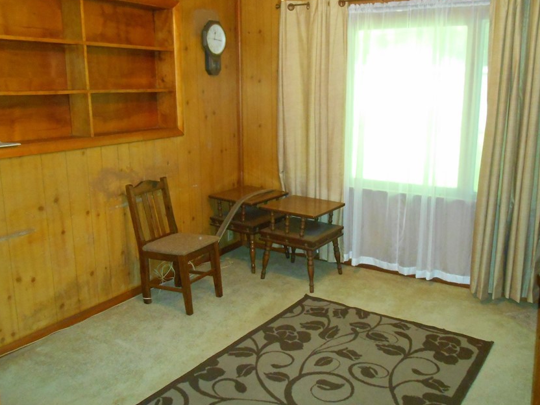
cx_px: 291
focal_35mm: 32
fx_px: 499
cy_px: 189
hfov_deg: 56.7
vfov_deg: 44.1
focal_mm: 4.7
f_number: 3.4
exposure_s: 1/25
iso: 900
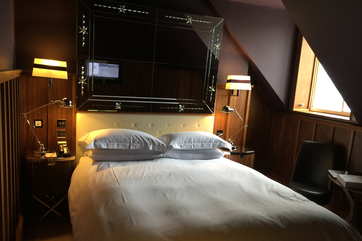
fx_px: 312
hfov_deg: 60.3
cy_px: 139
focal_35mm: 31
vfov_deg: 42.2
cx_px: 179
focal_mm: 4.15
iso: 50
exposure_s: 1/17
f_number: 2.2
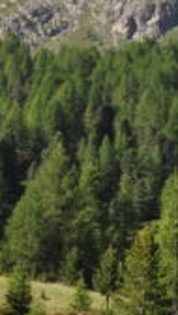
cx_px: 570
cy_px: 6
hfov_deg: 6.0
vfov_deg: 11.5
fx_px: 1554
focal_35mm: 186
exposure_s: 1/400
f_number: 10
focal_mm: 26
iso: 400
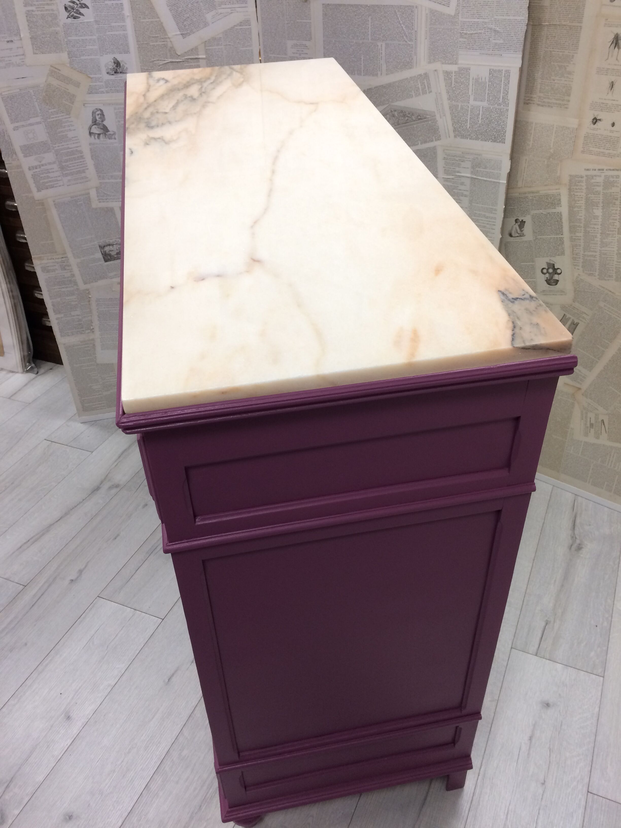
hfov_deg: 48.2
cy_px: 414
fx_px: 694
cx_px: 310
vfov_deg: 61.7
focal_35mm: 29
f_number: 2.2
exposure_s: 1/33
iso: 80
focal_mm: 4.15
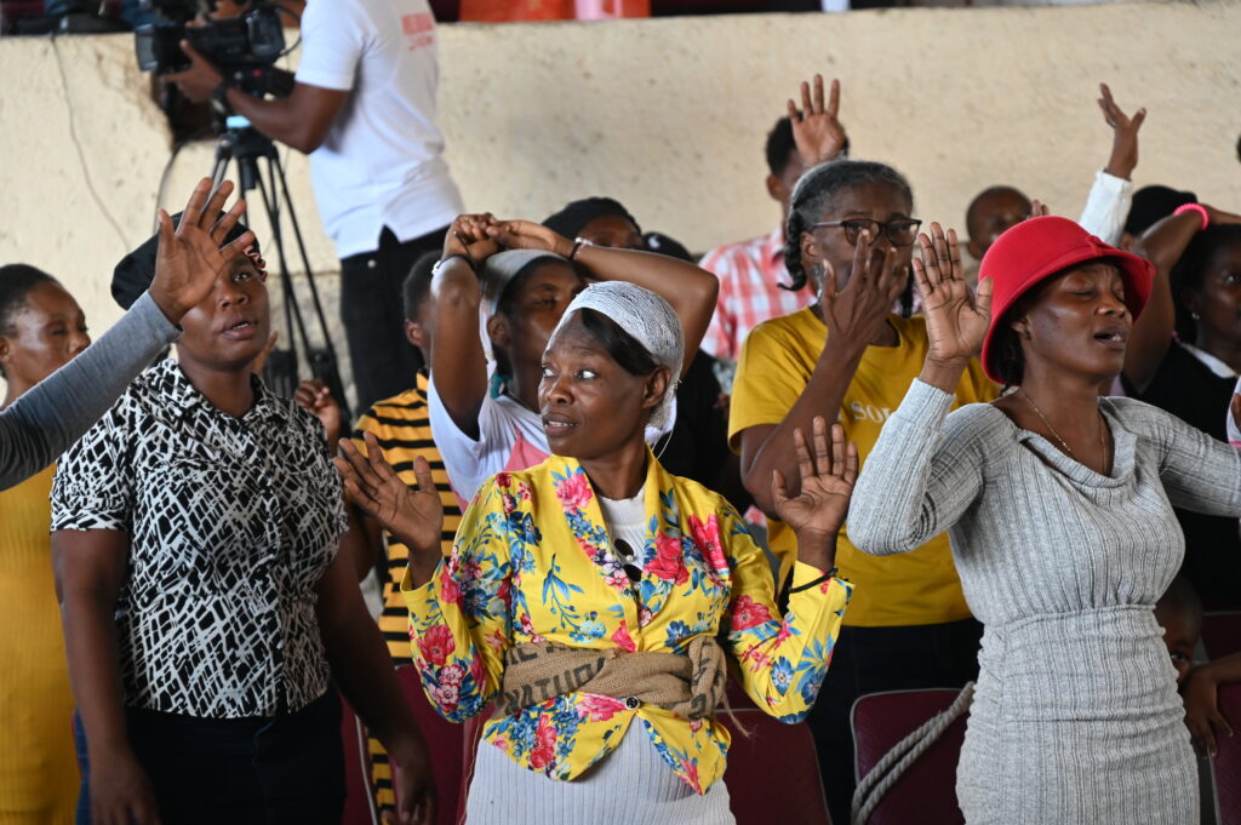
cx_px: 620
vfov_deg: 8.8
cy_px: 412
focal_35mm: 155
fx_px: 5339
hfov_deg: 13.3
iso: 3600
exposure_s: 1/125
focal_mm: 155
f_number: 6.3
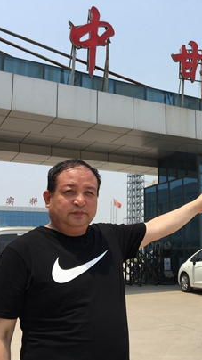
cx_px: 169
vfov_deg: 47.4
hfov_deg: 27.0
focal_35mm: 43
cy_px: 180
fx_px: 410
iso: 32
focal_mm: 4.15
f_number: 2.2
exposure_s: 1/1980
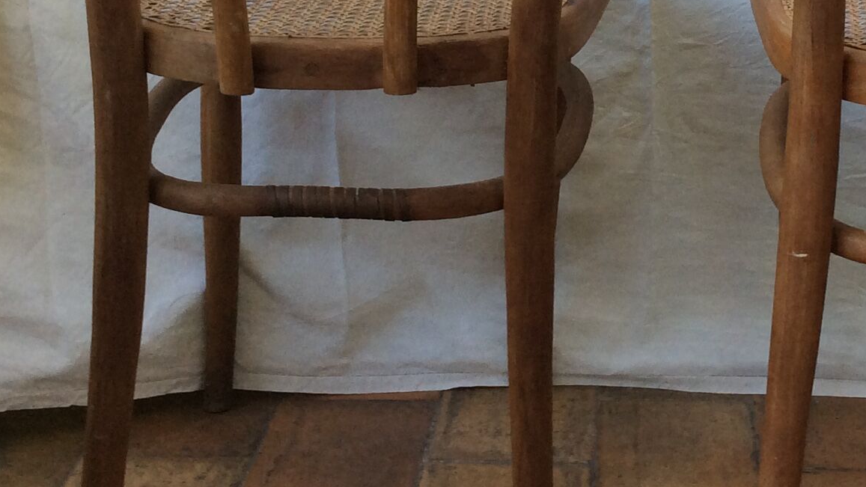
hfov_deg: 26.8
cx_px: 655
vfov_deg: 15.3
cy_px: 39
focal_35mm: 78
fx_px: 1791
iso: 40
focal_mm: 3.3
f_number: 2.4
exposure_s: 1/33
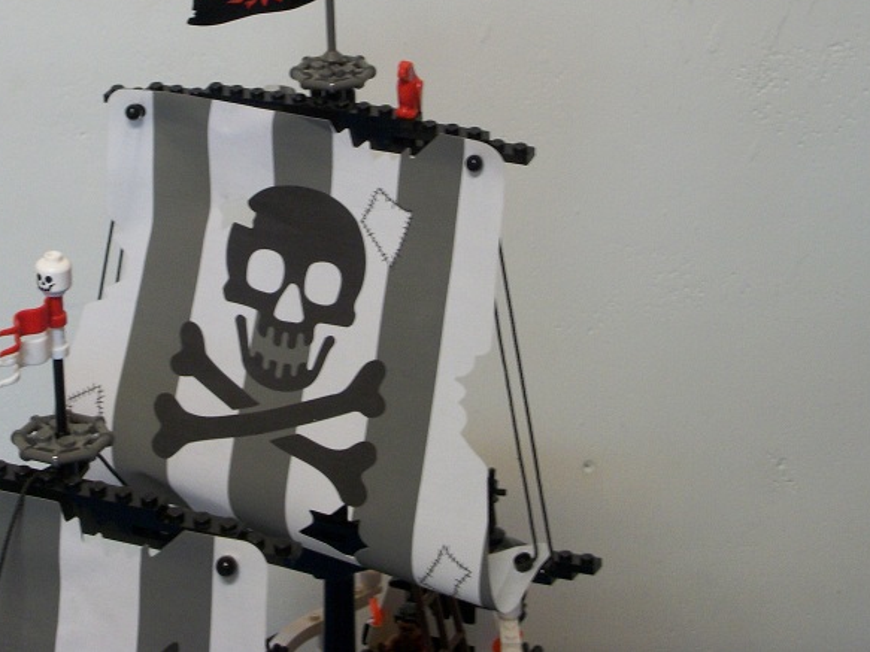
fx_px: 2463
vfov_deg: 15.0
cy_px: 185
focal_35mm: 98
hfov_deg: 20.0
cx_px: 272
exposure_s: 1/8
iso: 160
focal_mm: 12.1
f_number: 4.5
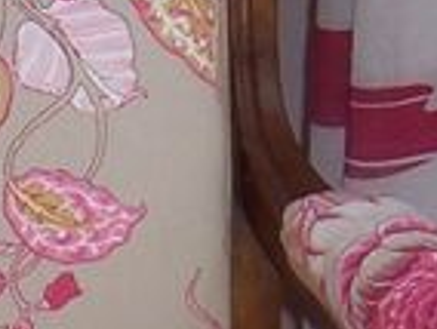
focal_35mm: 253
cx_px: 37
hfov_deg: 7.8
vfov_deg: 5.9
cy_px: 375
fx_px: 3199
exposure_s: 1/60
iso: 80
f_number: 2.8
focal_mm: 6.2
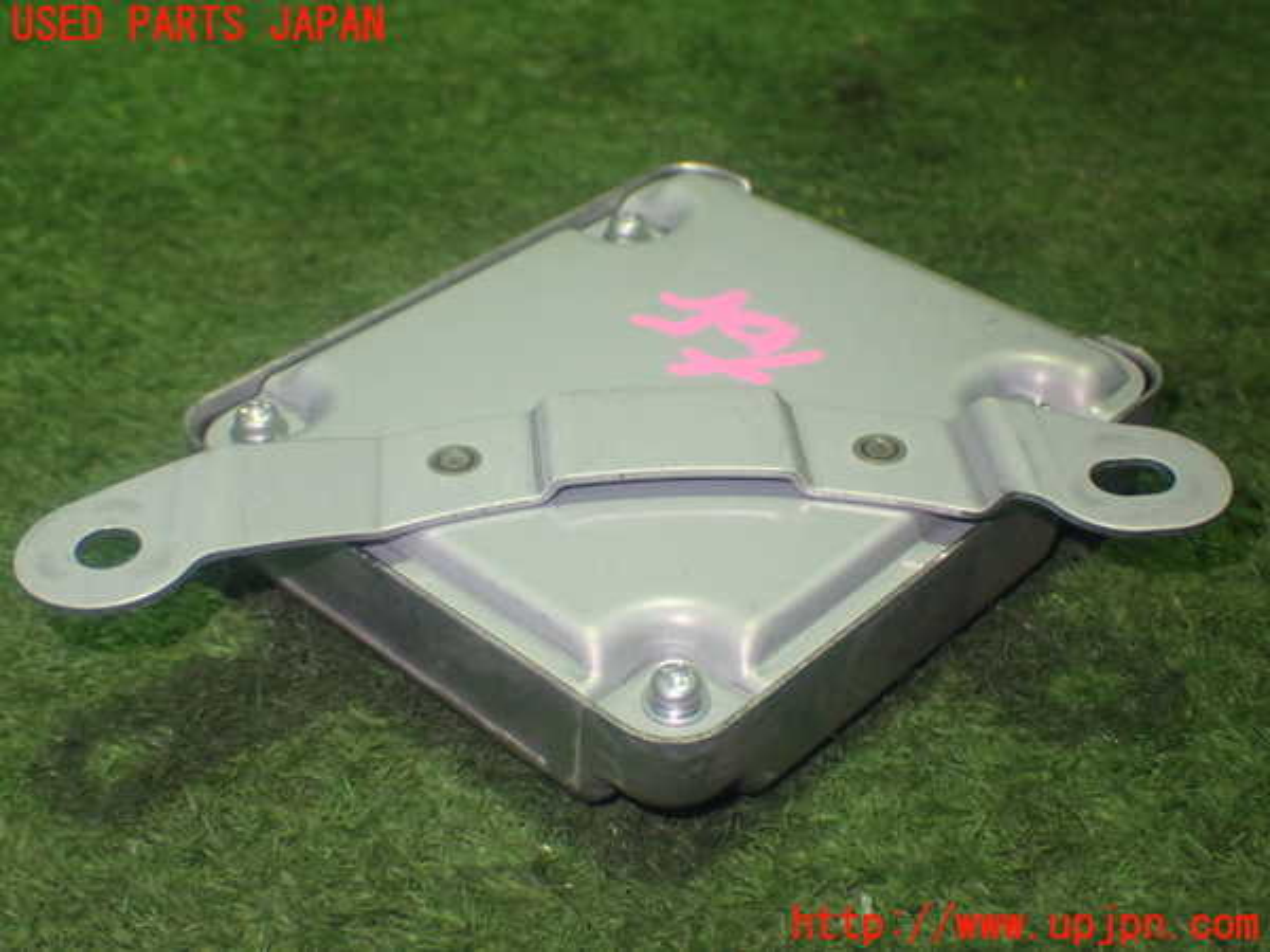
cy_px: 476
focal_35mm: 50
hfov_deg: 38.2
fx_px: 1834
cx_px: 635
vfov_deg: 29.1
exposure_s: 1/50
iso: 640
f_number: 3.2
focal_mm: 9.01
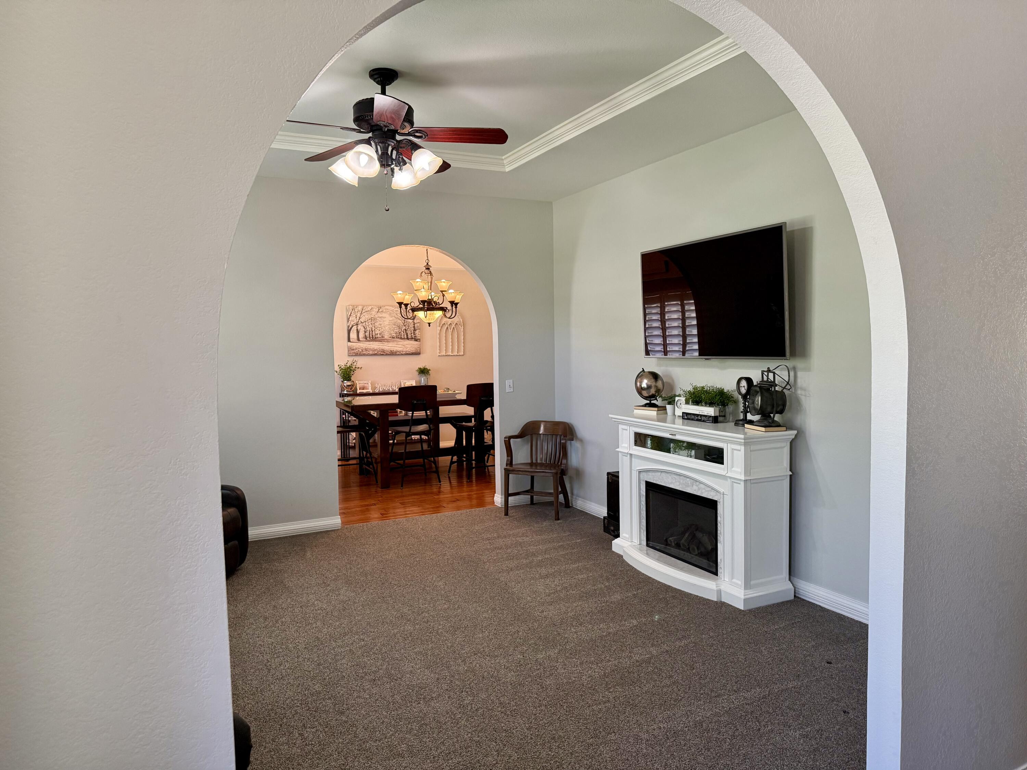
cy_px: 385
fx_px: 712
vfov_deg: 56.8
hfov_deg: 71.6
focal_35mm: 24
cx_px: 514
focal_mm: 6.76
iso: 320
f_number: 1.78
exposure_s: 1/120
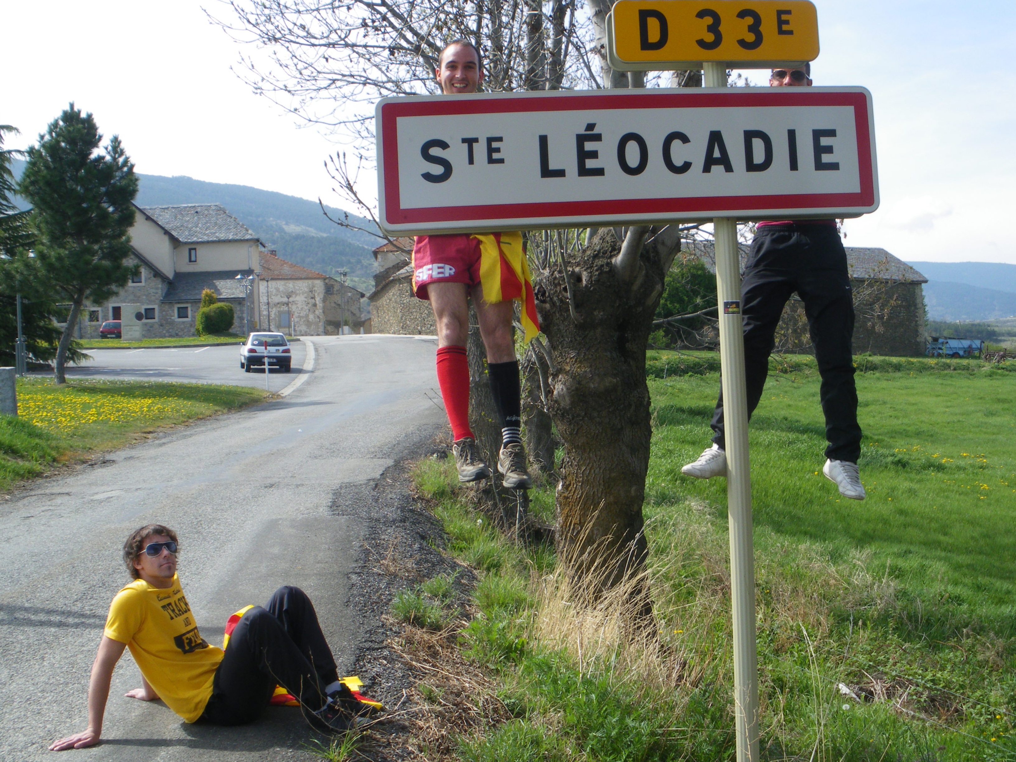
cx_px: 508
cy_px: 381
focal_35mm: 36
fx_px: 1057
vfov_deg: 39.7
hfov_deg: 51.4
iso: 64
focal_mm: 6.3
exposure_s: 1/160
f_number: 5.4
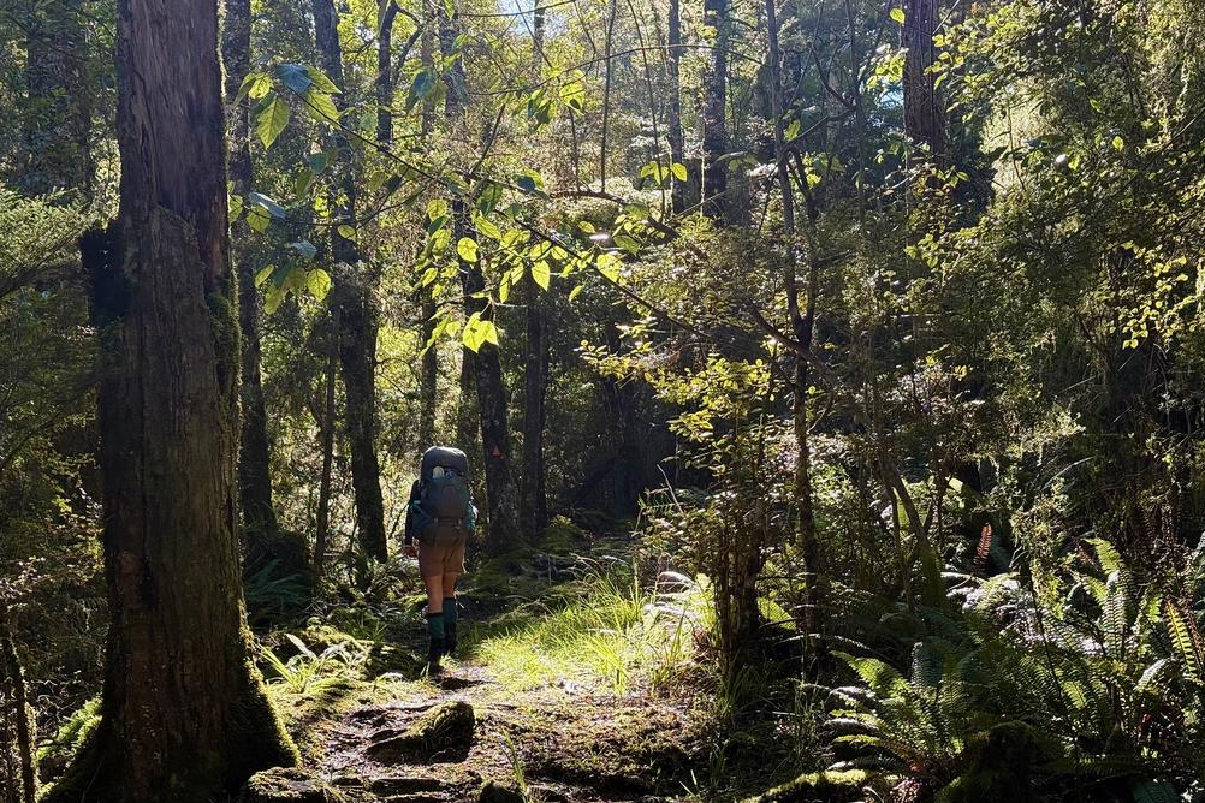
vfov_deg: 26.5
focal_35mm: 51
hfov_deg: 38.9
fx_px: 1707
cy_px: 451
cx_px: 605
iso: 80
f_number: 1.78
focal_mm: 6.76
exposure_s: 1/263
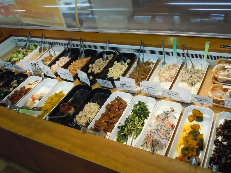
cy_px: 86
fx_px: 220
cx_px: 116
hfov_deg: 55.4
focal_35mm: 33
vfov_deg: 42.9
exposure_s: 1/125
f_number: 4
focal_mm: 5.9
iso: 640
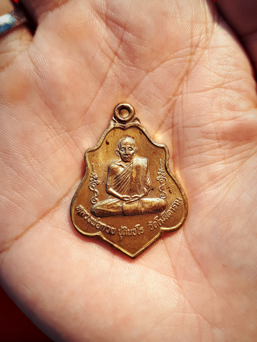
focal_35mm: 27
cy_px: 171
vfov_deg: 65.3
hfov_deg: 51.4
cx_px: 128
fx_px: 267
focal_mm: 3.6
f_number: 1.9
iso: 40
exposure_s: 1/465
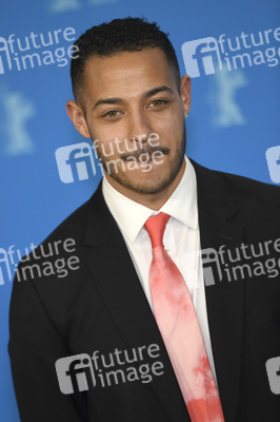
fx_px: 2337
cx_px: 140
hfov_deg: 6.9
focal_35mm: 200
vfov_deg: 10.3
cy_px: 211
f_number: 3.5
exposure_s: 1/400
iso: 640
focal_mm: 200
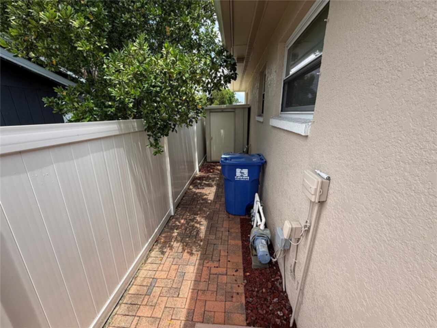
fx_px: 177
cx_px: 218
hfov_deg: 102.1
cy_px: 164
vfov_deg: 85.7
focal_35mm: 14
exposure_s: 1/374
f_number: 2.2
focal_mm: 2.22
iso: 50
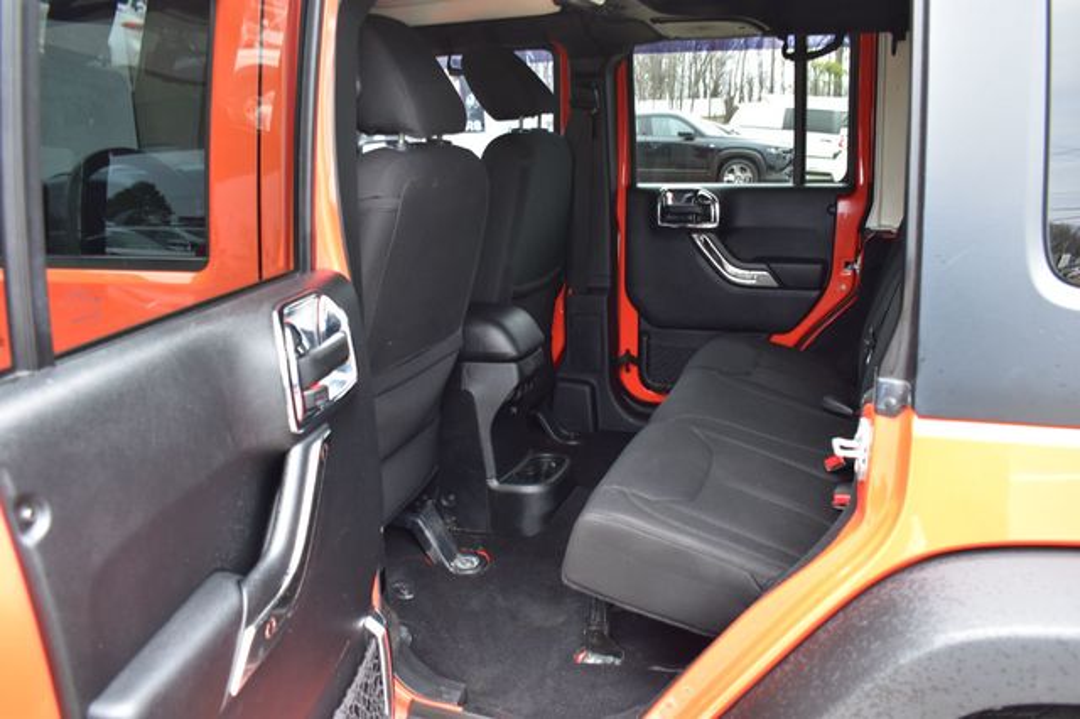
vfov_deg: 43.6
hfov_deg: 62.0
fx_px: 899
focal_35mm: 30
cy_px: 360
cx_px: 540
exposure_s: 1/15
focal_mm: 20
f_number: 6.3
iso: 560
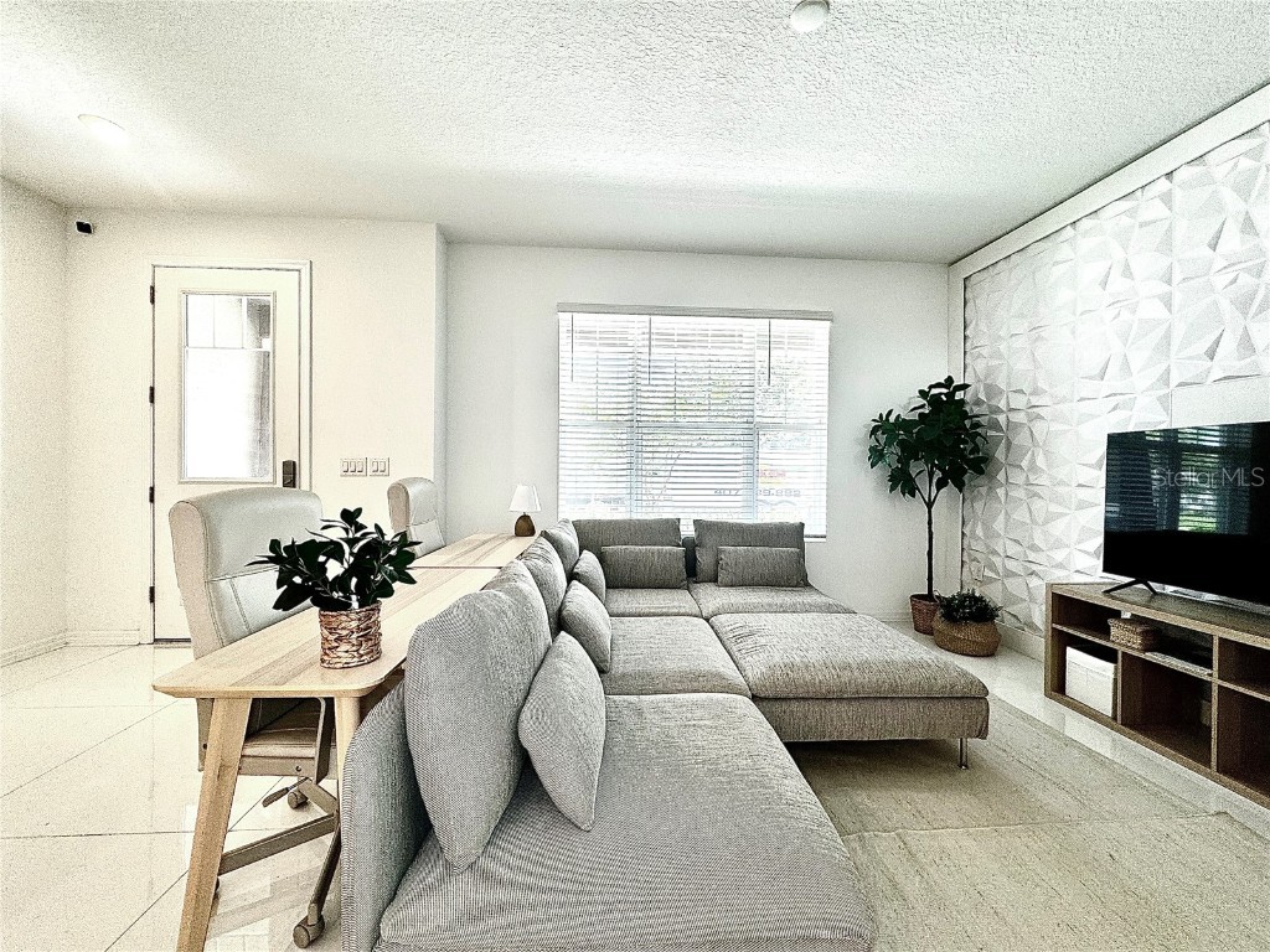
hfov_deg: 102.1
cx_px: 635
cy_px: 476
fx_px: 514
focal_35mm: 14
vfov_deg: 85.7
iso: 64
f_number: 2.2
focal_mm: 2.22
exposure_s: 1/120
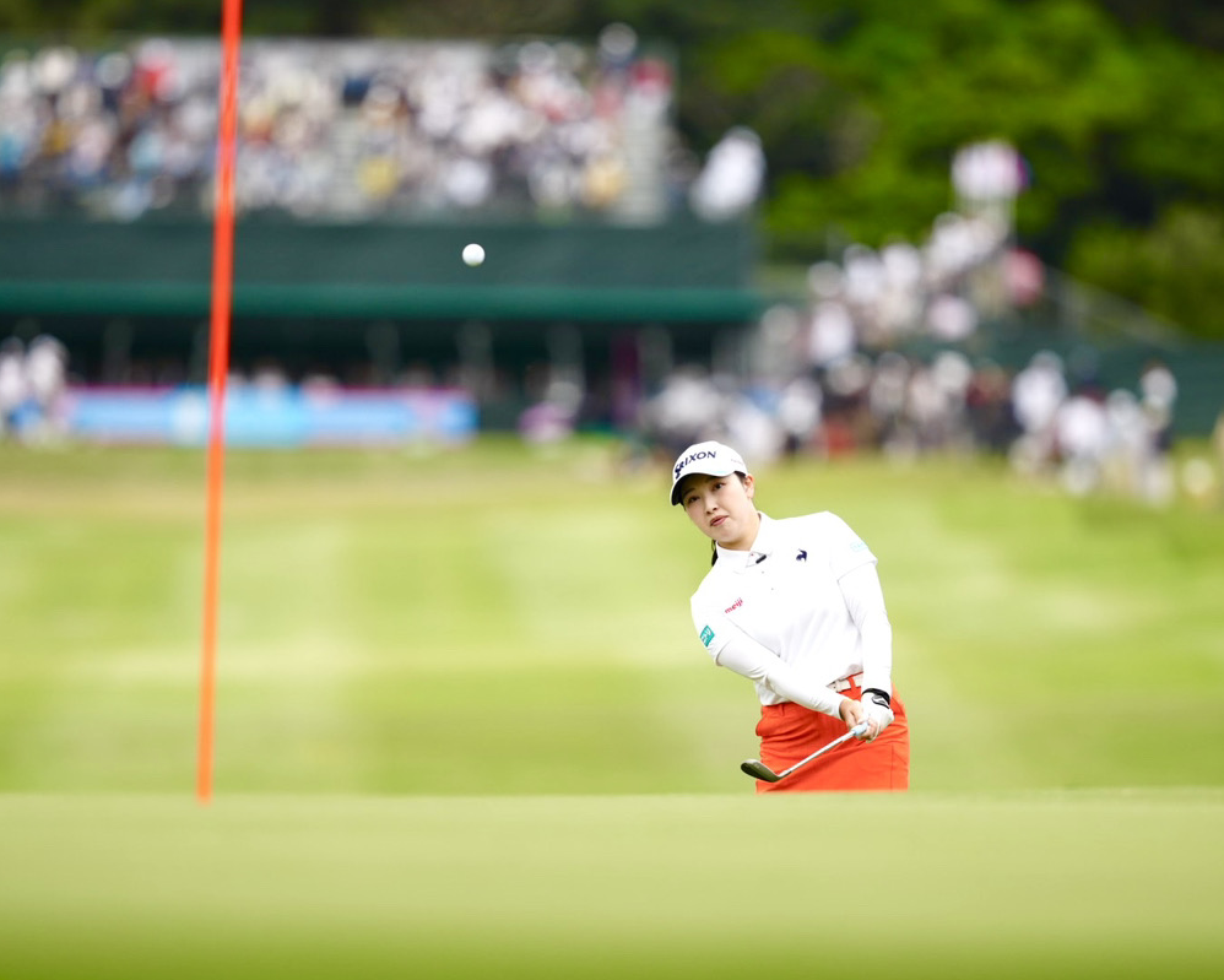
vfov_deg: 3.0
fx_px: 18408
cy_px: 489
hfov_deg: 3.8
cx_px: 603
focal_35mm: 508
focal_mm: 300
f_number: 2.8
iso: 400
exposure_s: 1/2500
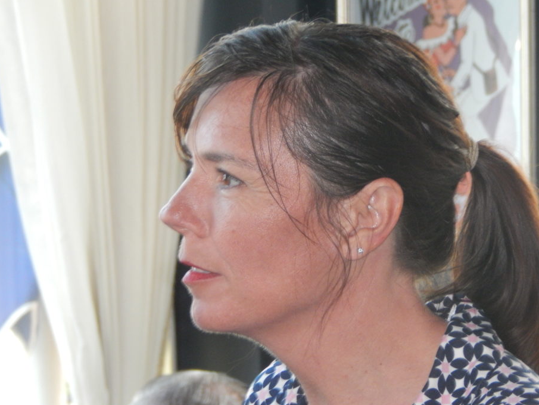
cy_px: 188
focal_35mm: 285
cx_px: 301
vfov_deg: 5.2
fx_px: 4438
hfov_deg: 6.9
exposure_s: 1/30
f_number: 5.6
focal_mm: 44.9
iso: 500
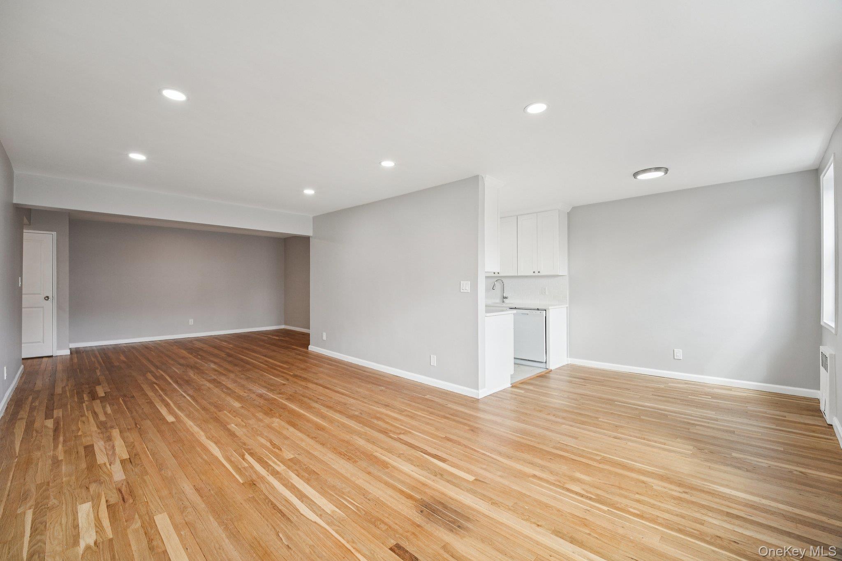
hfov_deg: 104.3
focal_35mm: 14
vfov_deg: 81.2
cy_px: 280
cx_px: 421
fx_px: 327
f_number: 9
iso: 400
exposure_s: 1/30
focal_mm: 14
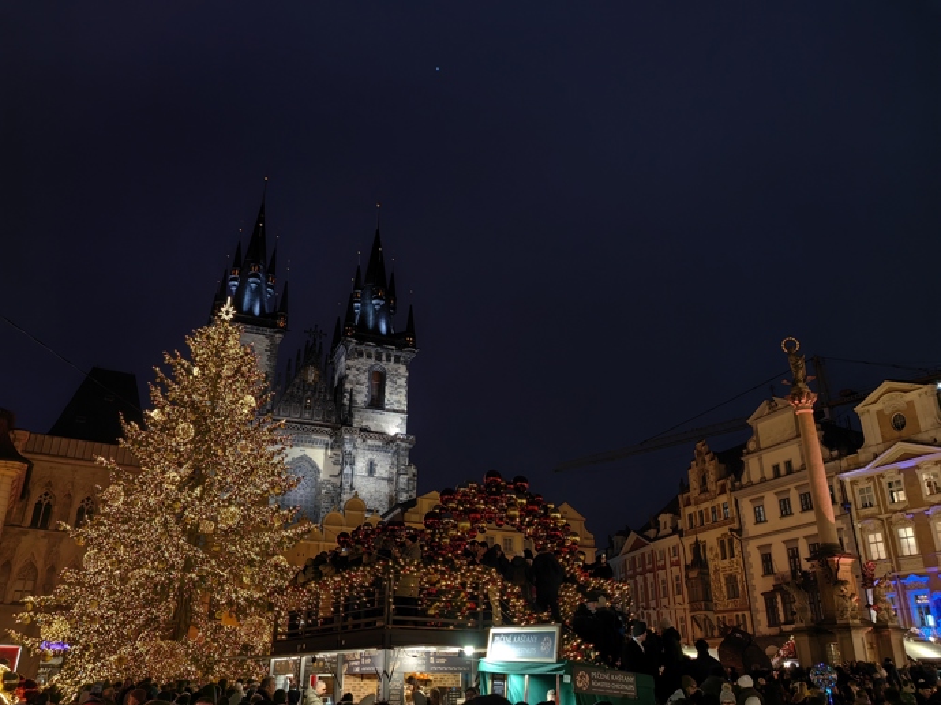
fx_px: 734
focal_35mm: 27
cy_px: 352
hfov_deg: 65.3
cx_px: 470
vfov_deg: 51.3
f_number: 1.4
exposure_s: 1/100
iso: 50
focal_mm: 5.75
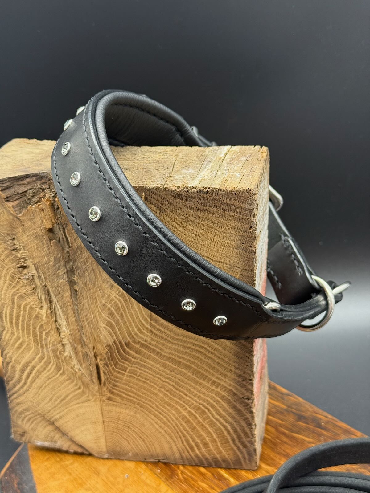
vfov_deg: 39.7
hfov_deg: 30.3
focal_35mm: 48
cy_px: 246
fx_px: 684
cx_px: 185
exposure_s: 1/100
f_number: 1.78
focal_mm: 6.76
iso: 125
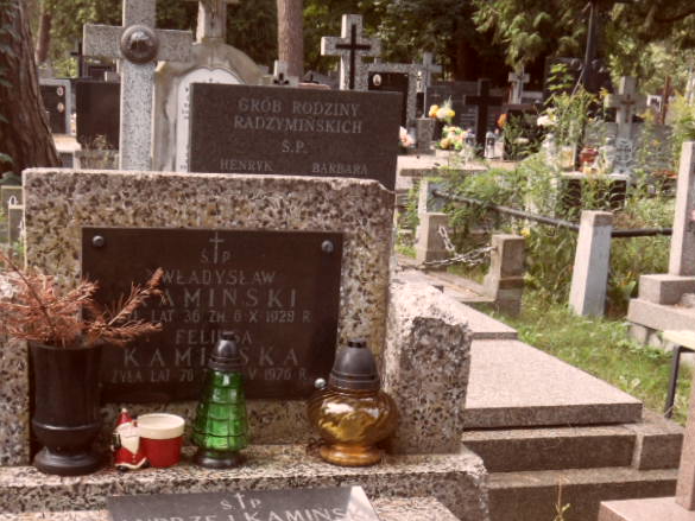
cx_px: 284
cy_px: 427
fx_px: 1125
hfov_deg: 34.2
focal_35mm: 56
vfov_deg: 25.6
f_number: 3.4
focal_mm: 5.3
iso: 100
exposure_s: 1/90
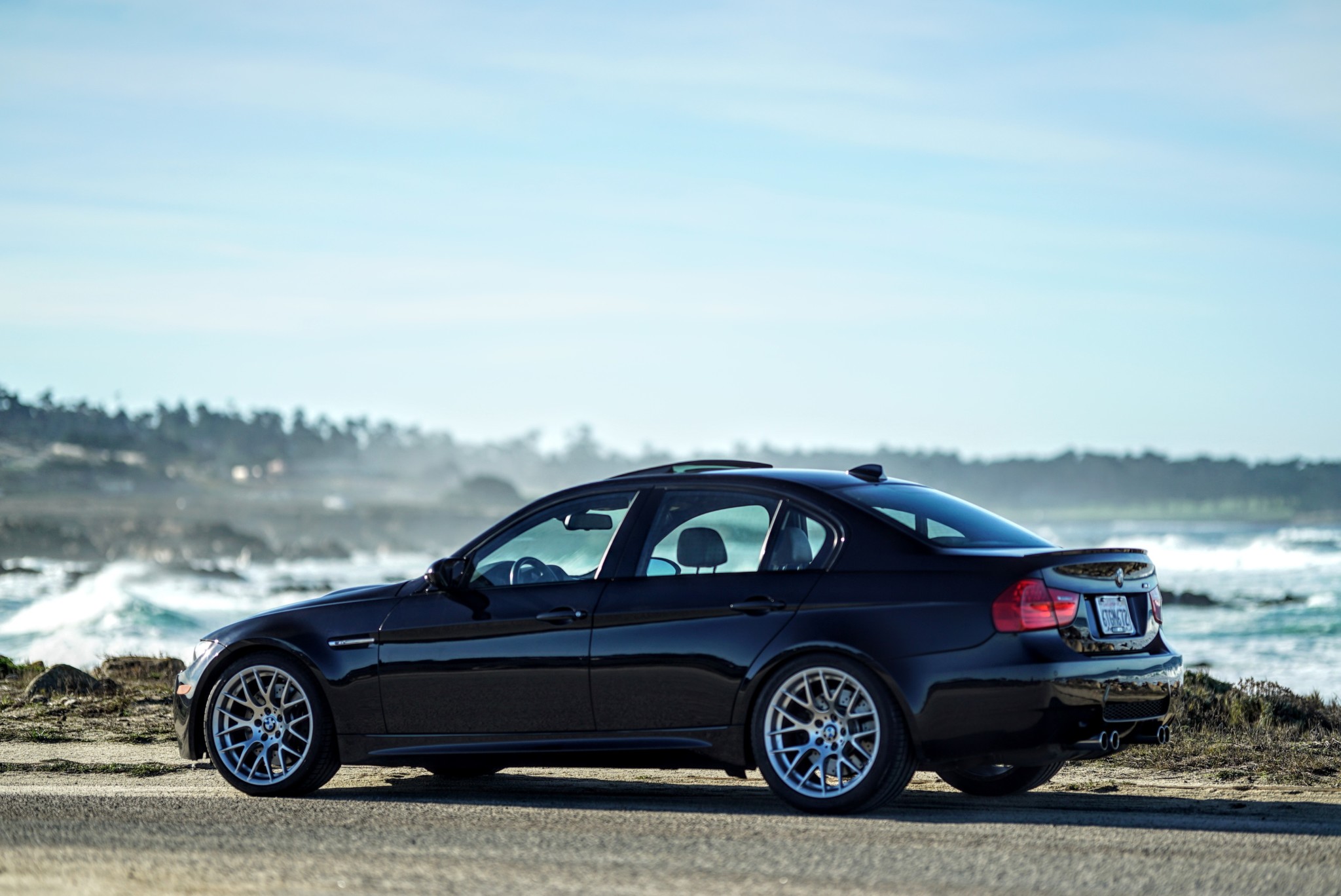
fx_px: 3913
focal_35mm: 105
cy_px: 448
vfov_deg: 13.1
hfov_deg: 19.4
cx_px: 670
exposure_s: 1/5000
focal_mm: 105
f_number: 1.4
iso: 100
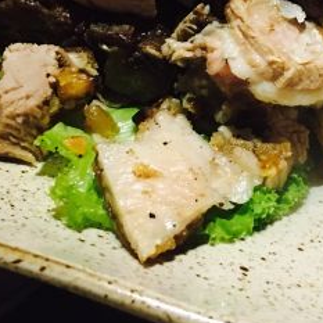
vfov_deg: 21.7
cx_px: 294
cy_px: 8
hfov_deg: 21.9
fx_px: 813
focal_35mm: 77
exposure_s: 1/4
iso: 100
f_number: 2.2
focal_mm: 4.15
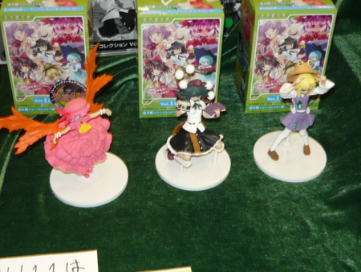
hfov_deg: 36.2
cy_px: 136
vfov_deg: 27.5
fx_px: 553
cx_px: 180
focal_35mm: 53
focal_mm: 5.5
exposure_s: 1/30
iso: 100
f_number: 2.8
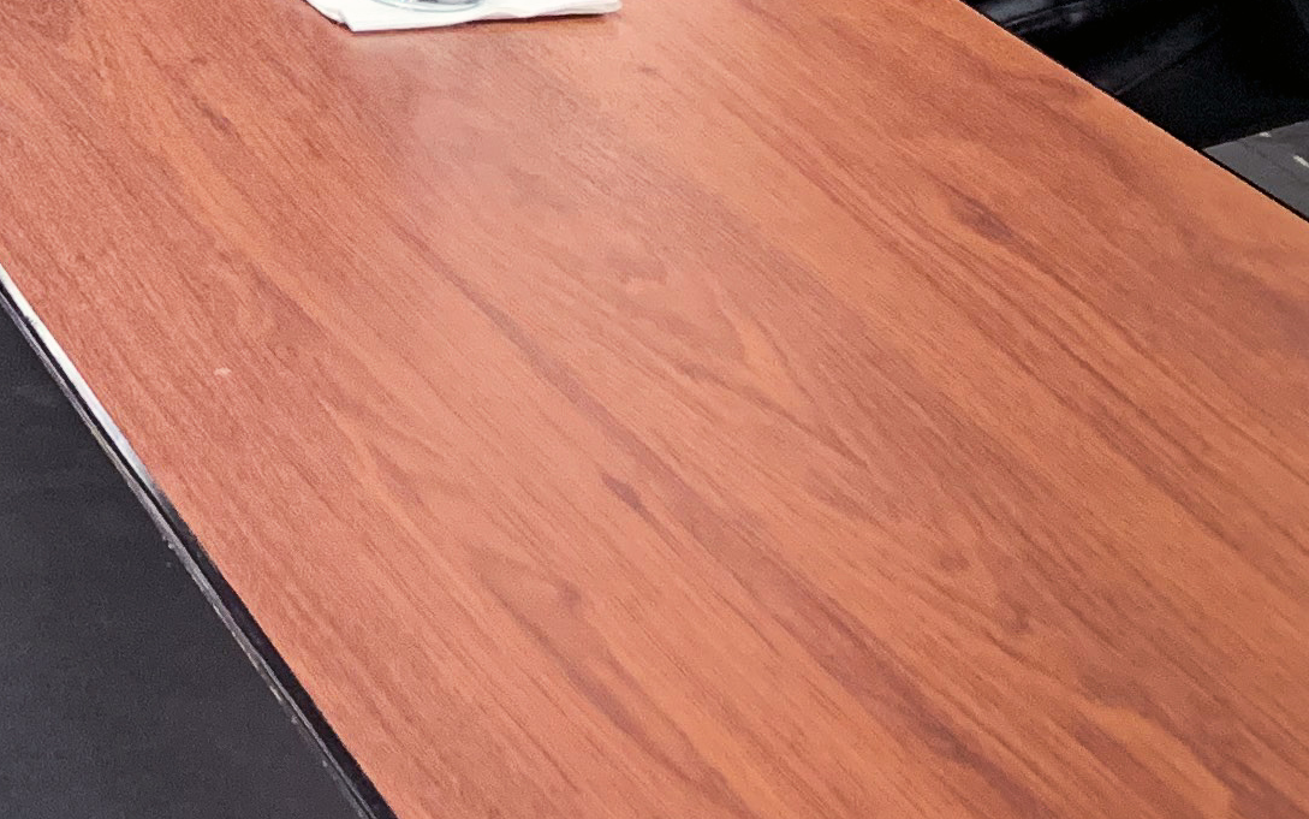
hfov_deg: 16.9
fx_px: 3639
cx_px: -1047
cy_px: -450
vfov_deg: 12.2
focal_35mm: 102
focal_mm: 4.25
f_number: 1.8
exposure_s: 1/60
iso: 160
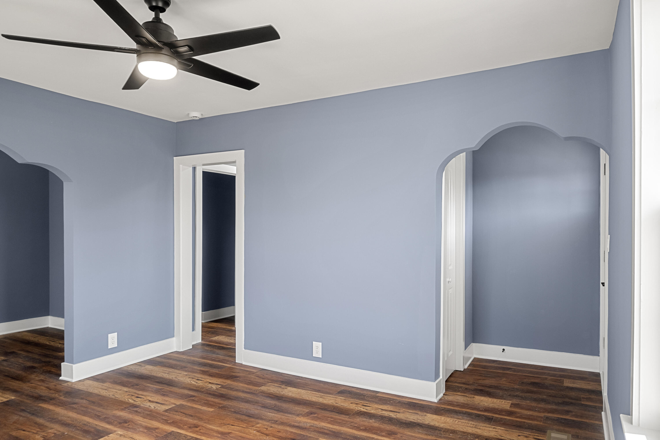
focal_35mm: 24
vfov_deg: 53.1
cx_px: 330
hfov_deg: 73.7
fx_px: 440
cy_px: 220
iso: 400
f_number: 7.1
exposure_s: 1/3
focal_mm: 16
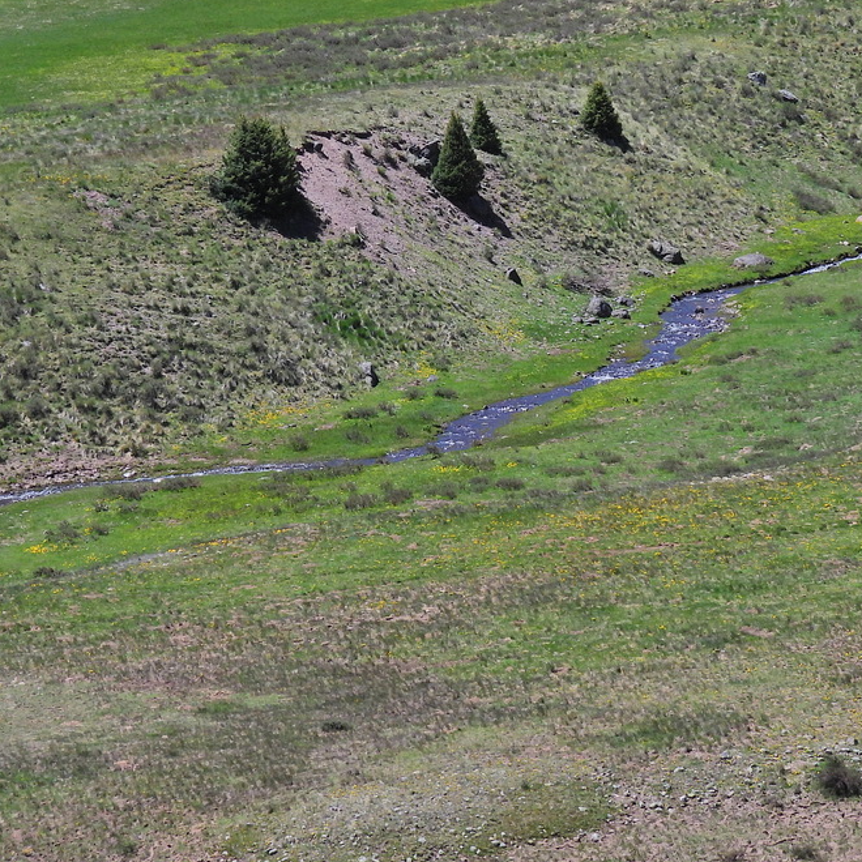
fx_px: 5071
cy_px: 317
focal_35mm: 180
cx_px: 438
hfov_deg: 9.7
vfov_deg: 9.7
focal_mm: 18.7
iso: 100
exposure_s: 1/1000
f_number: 4
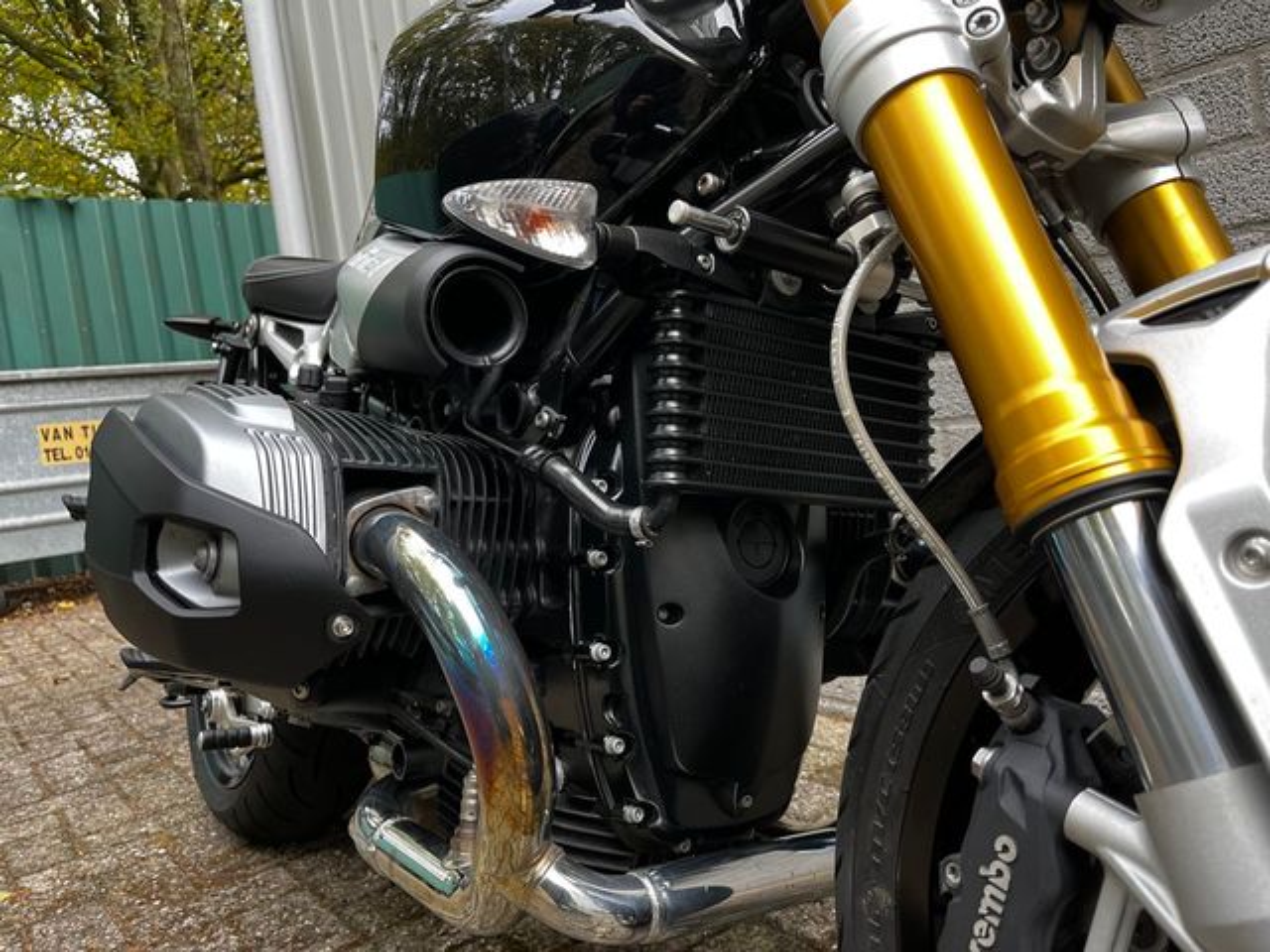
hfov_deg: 67.3
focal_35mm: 26
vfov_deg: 53.1
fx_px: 954
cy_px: 476
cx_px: 635
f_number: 1.6
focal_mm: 5.1
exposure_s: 1/122
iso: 125
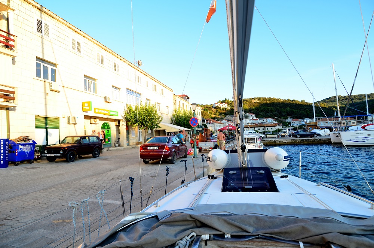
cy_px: 124
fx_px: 187
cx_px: 187
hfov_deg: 90.1
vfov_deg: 67.1
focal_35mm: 18
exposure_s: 1/60
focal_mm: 12
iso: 100
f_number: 5.6
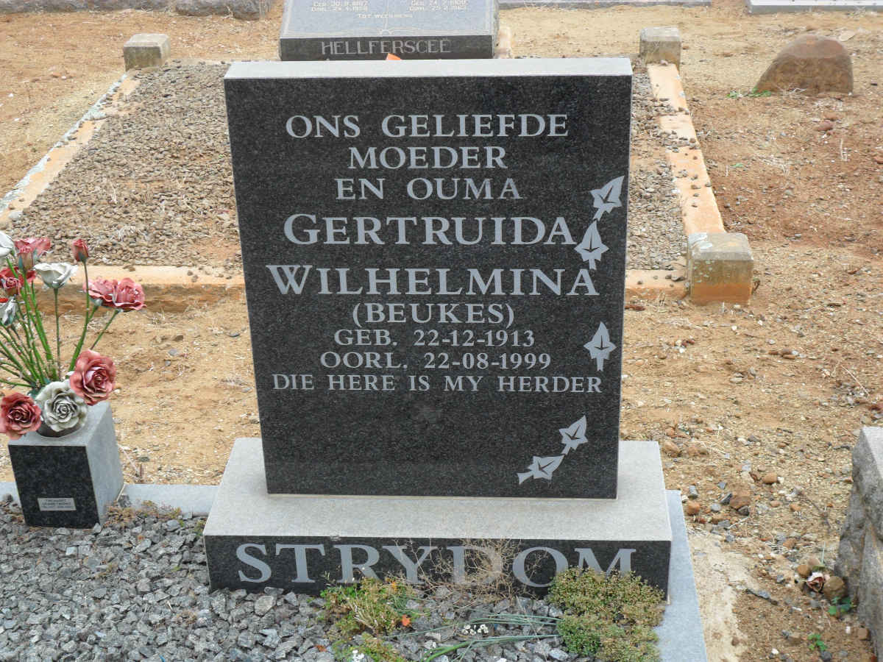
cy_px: 331
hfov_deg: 36.8
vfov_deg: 28.0
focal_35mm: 52
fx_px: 1326
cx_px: 442
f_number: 5
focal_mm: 9.3
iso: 100
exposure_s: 1/90
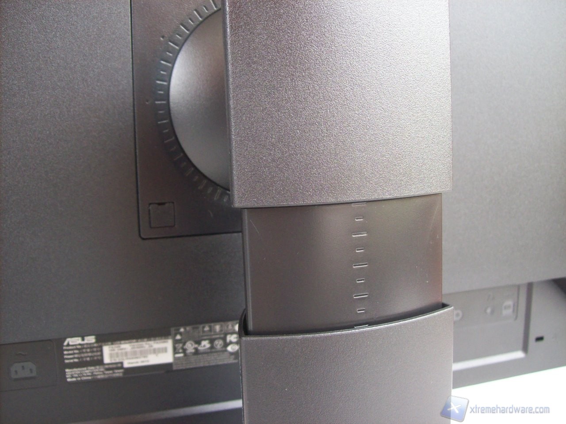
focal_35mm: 36
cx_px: 283
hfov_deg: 51.4
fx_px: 588
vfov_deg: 39.6
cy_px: 212
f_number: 2.7
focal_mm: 6
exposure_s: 1/43.8
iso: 160
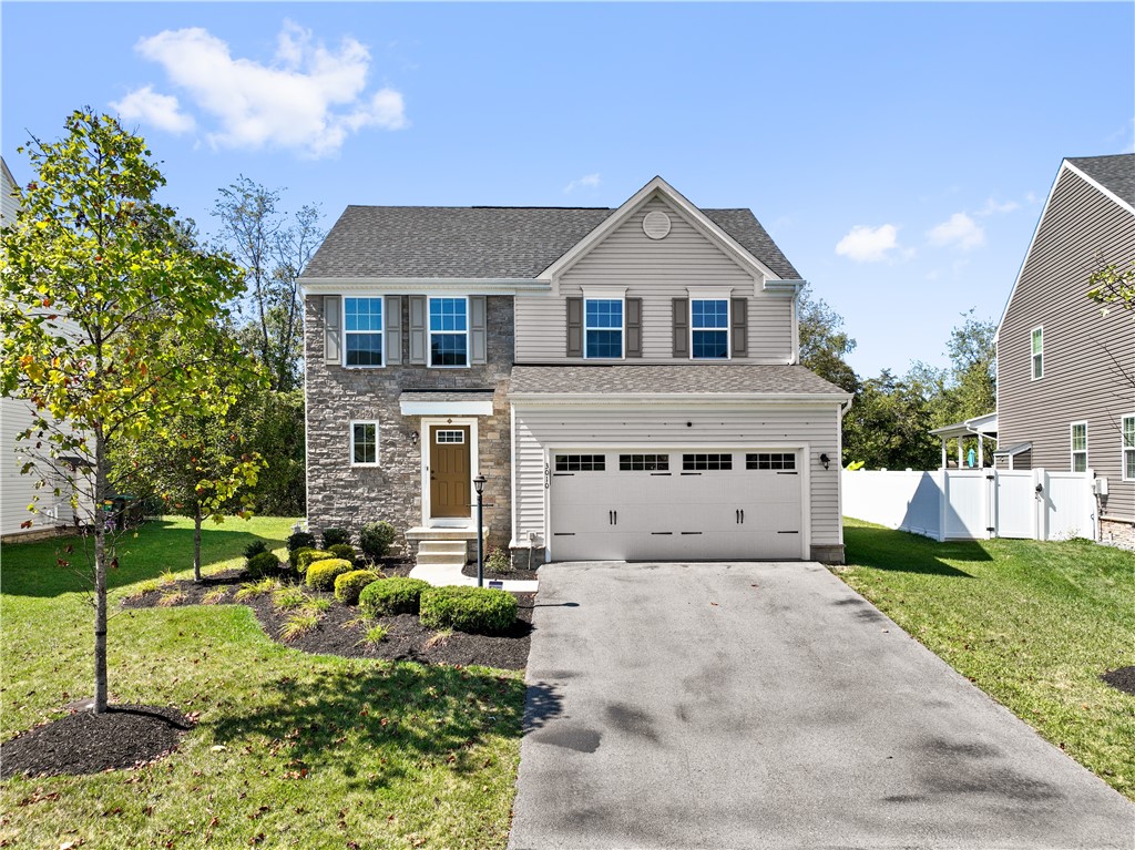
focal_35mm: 24
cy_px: 425
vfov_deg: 56.8
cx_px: 568
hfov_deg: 71.6
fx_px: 787
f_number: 2.8
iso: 100
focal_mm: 12.29
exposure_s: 1/1250
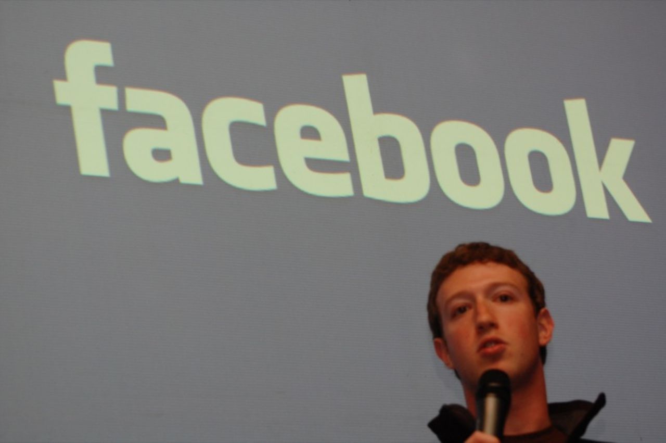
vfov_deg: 10.6
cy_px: 222
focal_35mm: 129
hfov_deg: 15.9
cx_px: 333
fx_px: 2384
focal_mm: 86
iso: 720
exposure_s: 1/60
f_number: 4.8
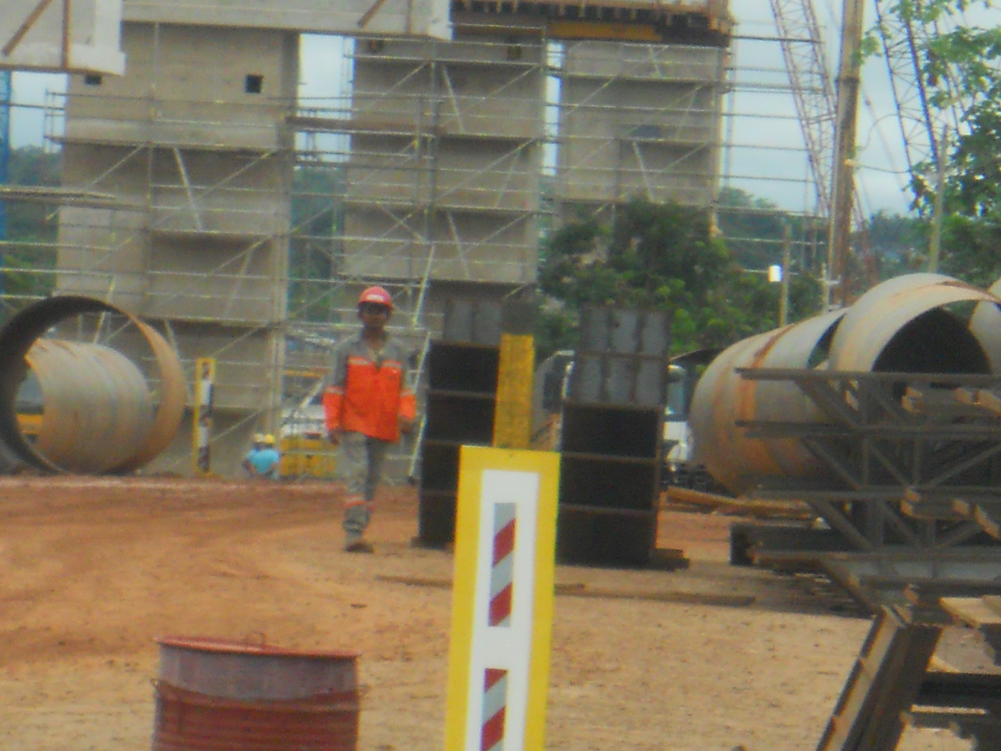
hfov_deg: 5.6
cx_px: 507
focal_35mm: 356
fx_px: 10295
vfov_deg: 4.2
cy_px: 132
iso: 250
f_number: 6.6
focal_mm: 25
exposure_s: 1/500
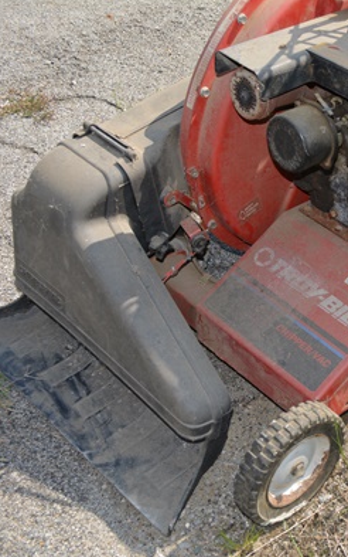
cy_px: 281
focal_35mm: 56
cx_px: 393
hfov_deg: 21.8
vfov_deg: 36.3
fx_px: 849
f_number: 6.3
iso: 100
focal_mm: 24
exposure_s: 1/200
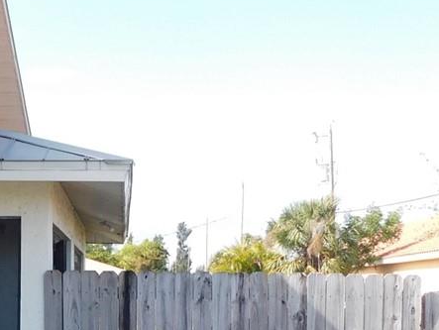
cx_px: 30
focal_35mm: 83
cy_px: 388
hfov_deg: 22.8
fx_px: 1053
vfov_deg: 17.1
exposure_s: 1/640
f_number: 3
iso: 125
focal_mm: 4
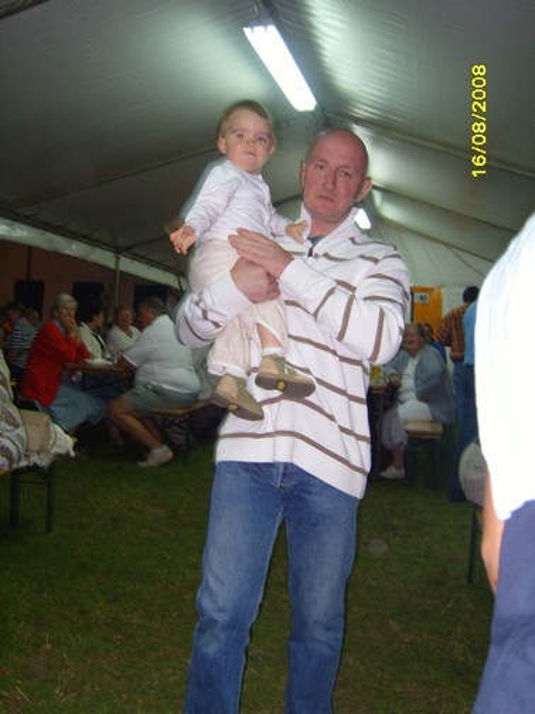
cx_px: 268
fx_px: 721
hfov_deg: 40.7
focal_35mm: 35
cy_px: 357
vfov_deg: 52.6
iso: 100
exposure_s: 1/30
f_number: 2.8
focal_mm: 7.4
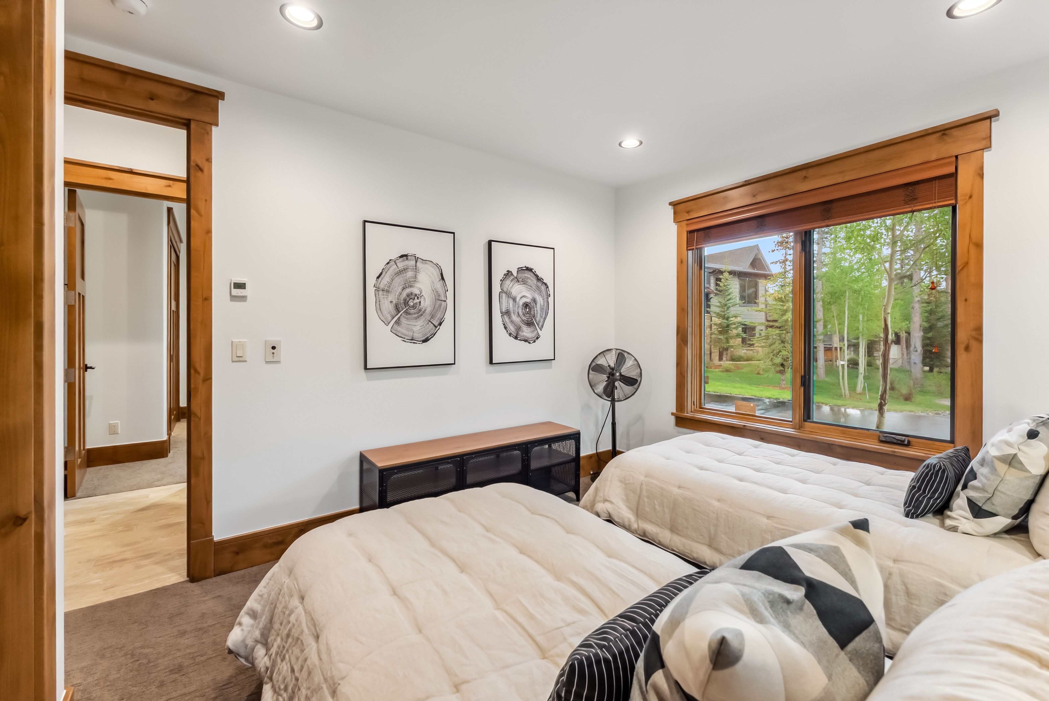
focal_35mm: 14
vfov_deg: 81.3
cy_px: 350
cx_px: 524
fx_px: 408
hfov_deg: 104.2
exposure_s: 1/20
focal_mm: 14
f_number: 8
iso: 800
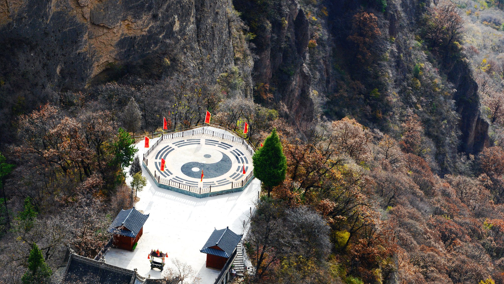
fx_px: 2245
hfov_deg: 12.8
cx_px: 252
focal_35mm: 168
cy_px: 160
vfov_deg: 7.2
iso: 200
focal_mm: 160
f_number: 9
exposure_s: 1/400
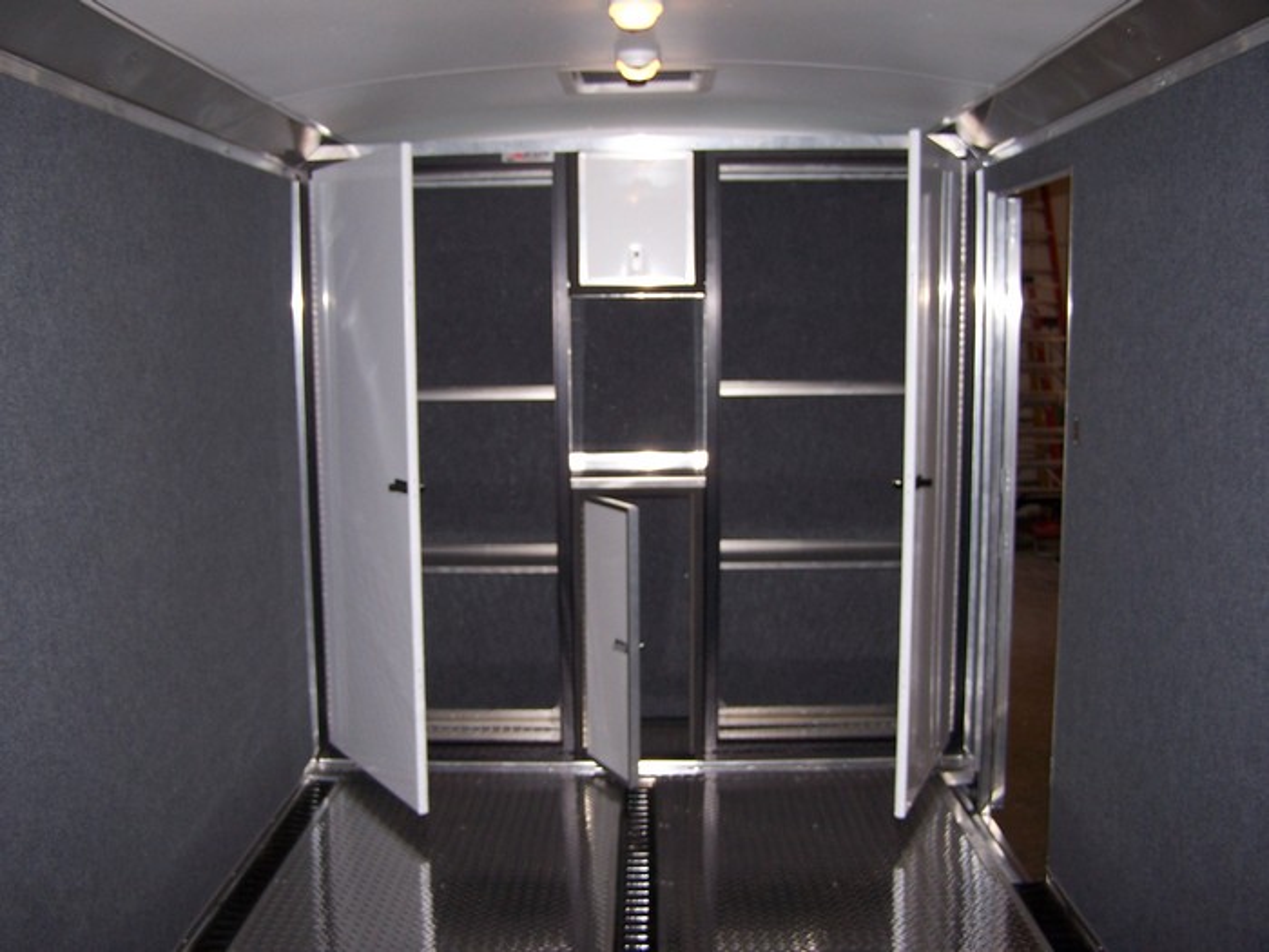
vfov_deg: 37.7
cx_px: 634
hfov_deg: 49.0
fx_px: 1393
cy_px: 476
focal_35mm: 38
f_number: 2.8
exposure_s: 1/60
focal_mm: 6.3
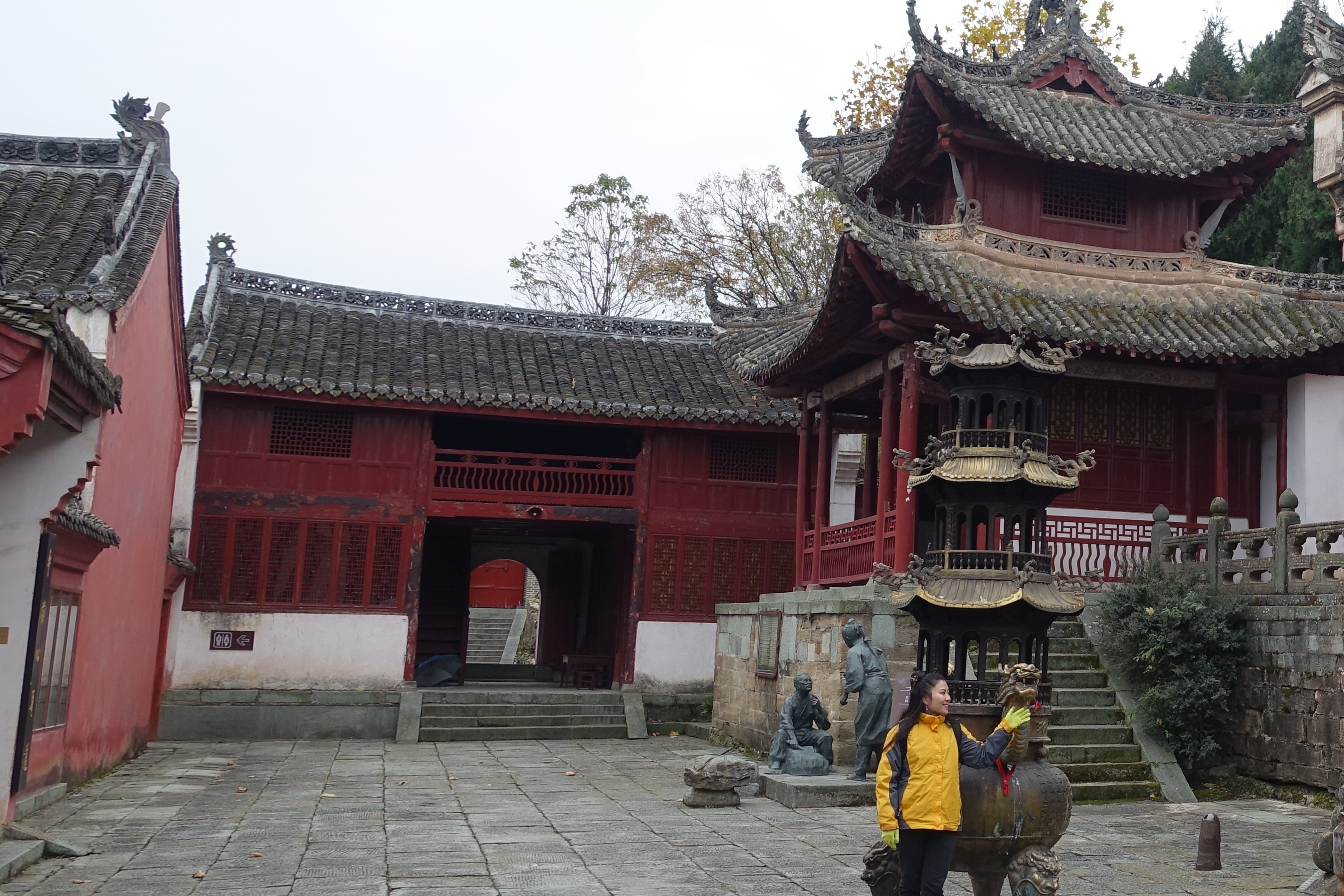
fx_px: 1717
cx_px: 1210
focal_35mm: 46
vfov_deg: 29.2
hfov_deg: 39.6
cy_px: 391
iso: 125
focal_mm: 8.82
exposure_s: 1/250
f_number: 4
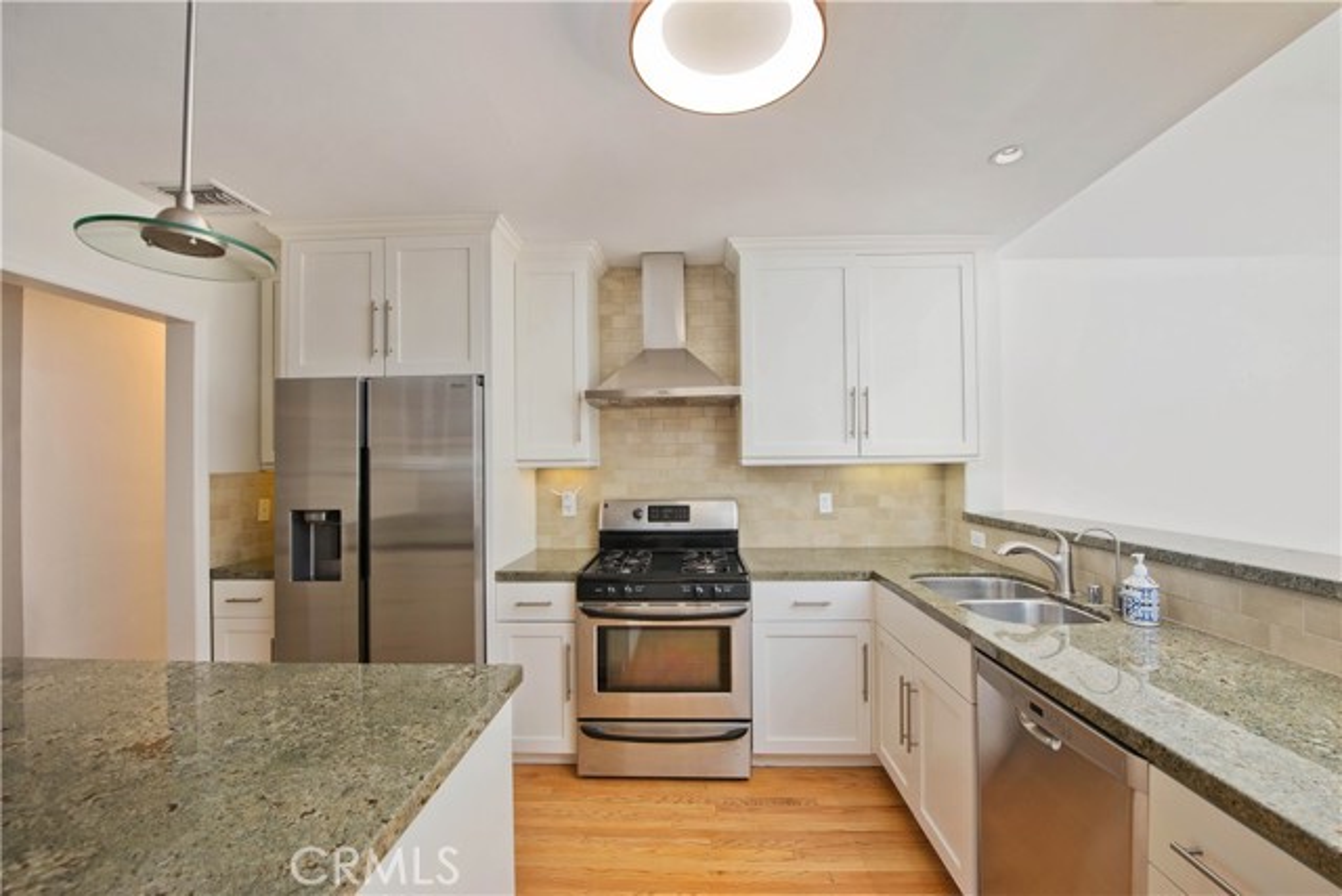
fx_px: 522
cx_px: 671
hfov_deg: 104.2
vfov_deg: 81.2
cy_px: 448
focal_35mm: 14
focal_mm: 14
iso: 400
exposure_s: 1/200
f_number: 6.3
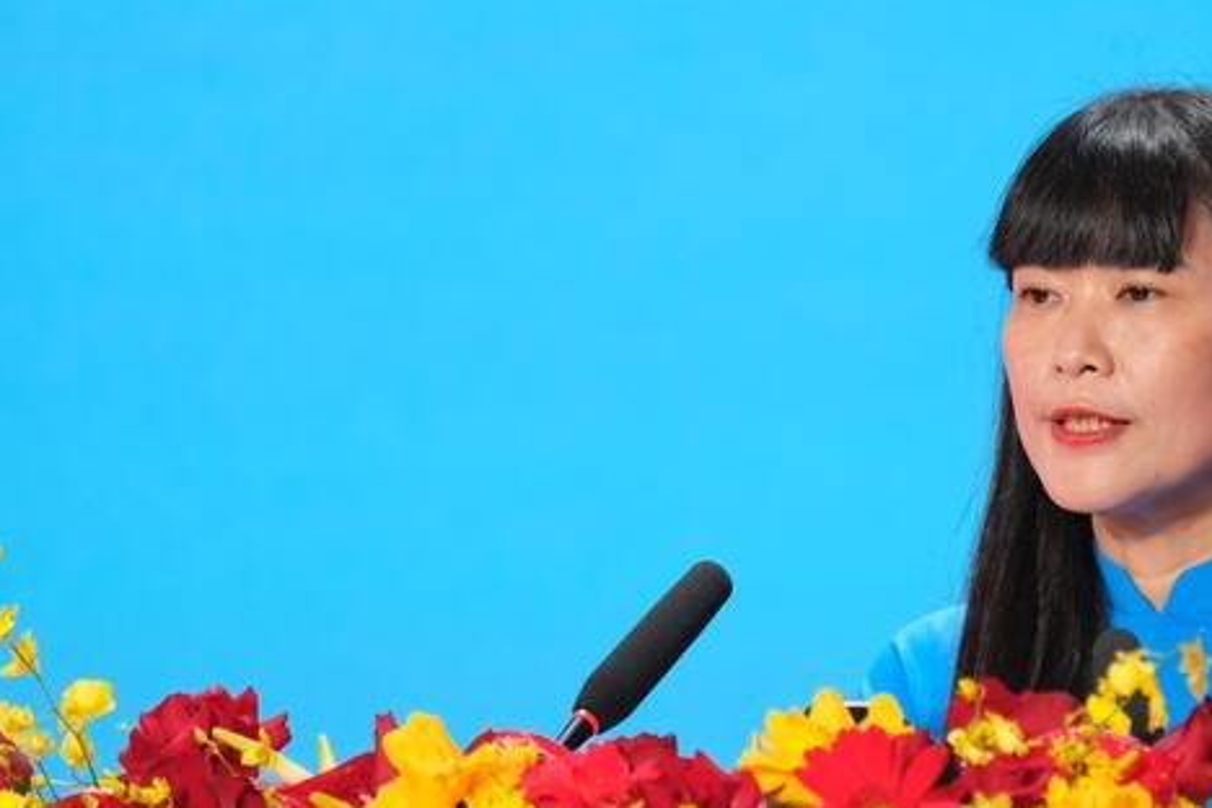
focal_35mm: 513
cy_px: 473
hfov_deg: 4.0
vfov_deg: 2.7
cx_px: 1031
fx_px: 17270
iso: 3200
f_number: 4.8
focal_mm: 200
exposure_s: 1/600
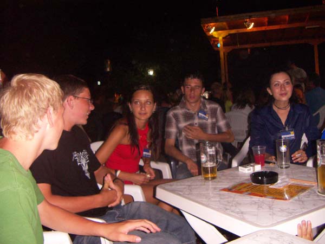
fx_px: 338
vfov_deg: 39.7
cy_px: 122
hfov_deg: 51.4
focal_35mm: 36
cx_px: 162
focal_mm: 4.7
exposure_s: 1/50
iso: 200
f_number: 2.8
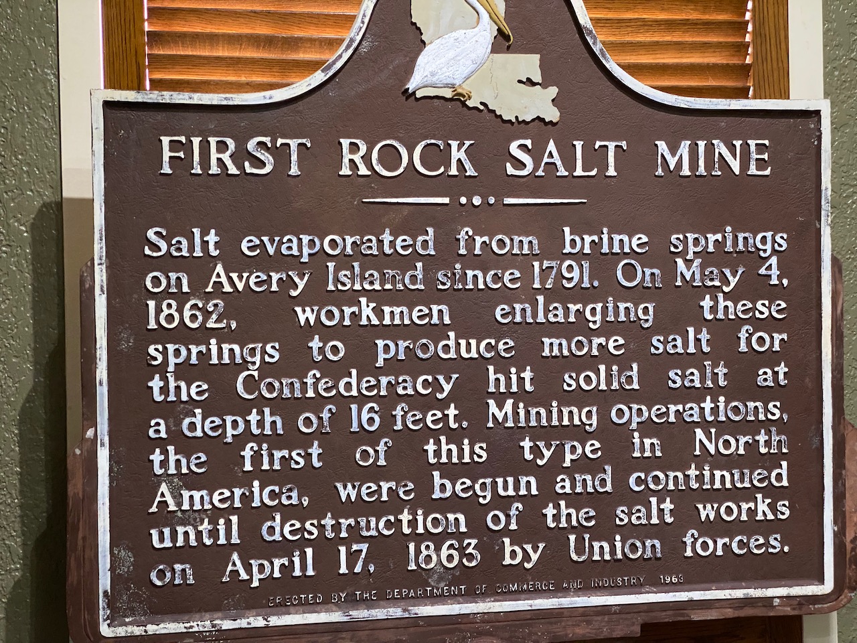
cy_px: 322
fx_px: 1287
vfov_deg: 28.0
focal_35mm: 52
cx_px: 428
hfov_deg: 36.8
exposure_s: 1/40
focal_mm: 6
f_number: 2
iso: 640
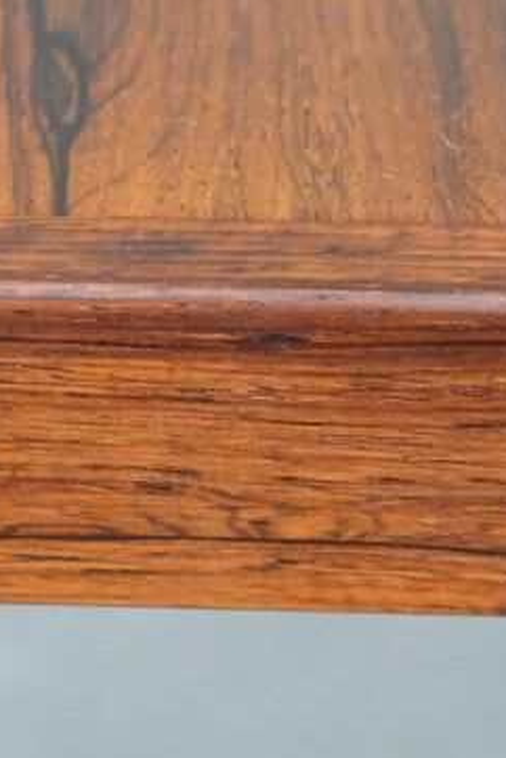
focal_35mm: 155
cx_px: 567
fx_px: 3265
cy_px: 124
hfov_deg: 8.8
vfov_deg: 13.2
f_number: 4
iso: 4000
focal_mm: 29.2
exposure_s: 1/42
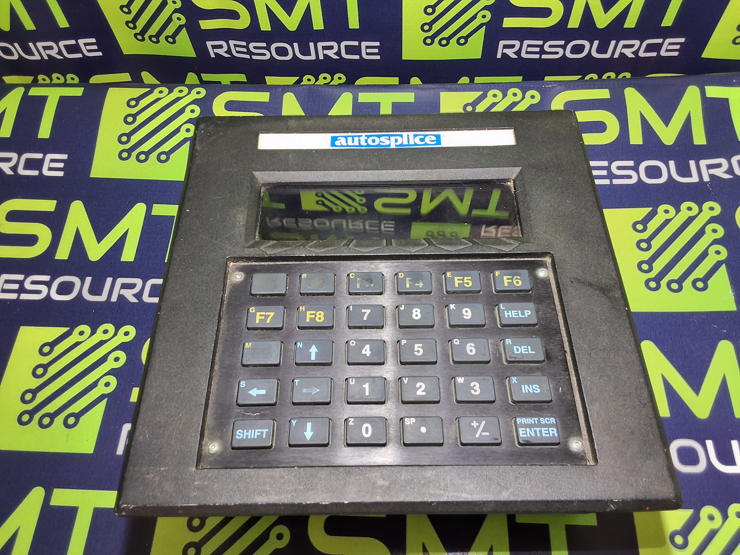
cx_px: 370
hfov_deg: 63.4
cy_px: 278
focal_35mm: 28
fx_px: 599
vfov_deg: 49.7
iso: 80
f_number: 1.9
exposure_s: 1/40
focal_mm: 2.91
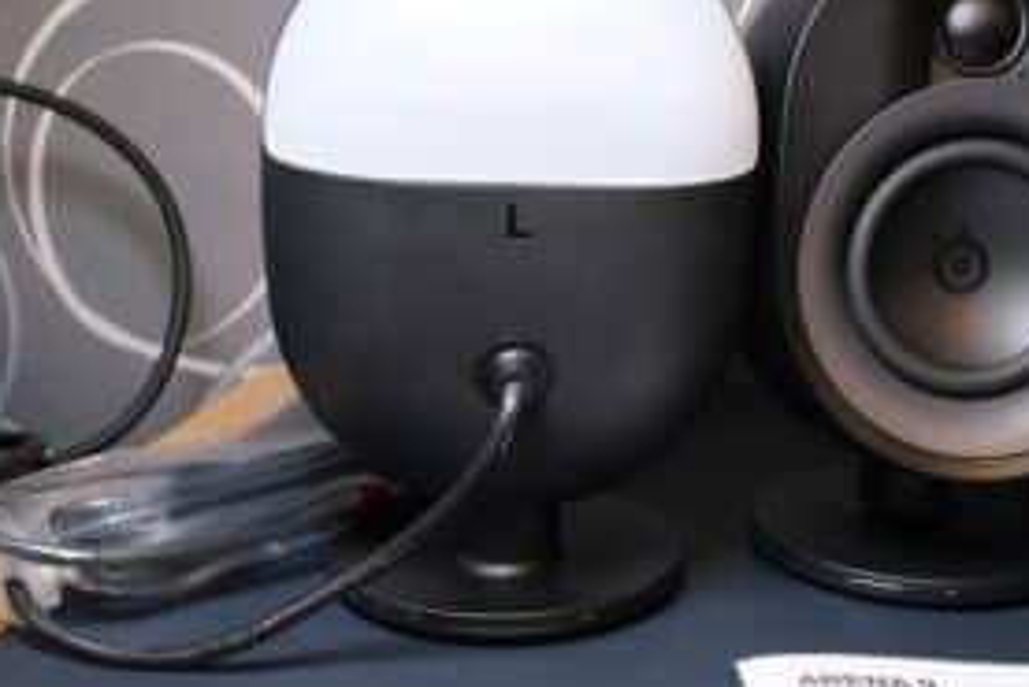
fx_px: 1287
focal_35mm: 45
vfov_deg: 29.9
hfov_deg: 43.2
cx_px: 646
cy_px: 301
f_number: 8
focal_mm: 21.3
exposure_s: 1/20
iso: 1600
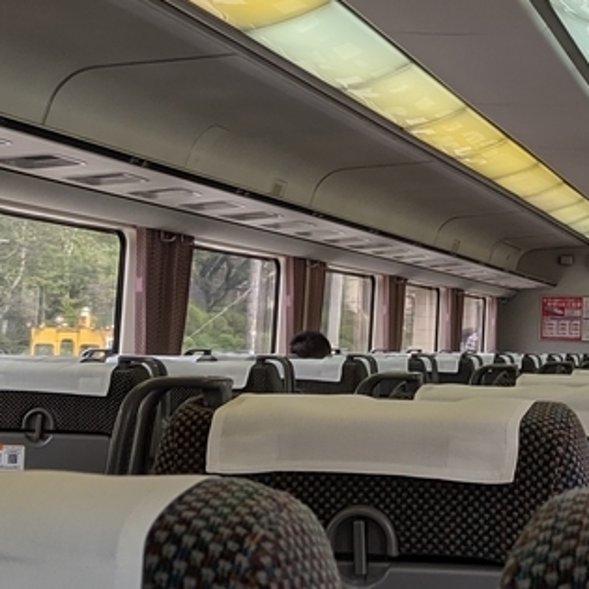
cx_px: 574
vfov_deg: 18.8
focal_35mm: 91
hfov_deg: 18.6
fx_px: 1752
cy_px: 79
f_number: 1.8
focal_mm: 4.44
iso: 41
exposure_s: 1/451
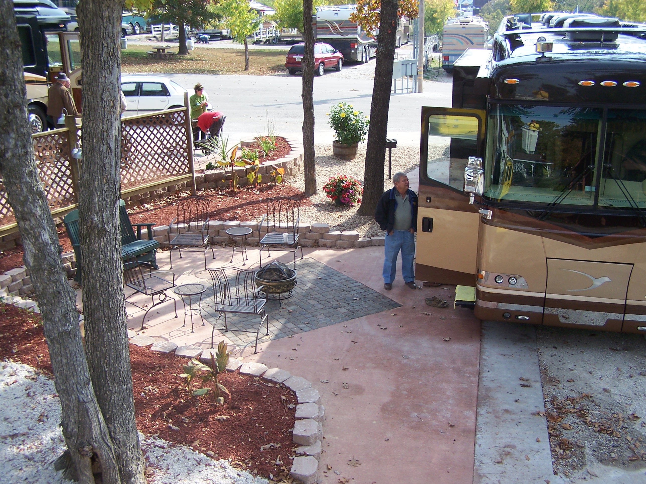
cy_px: 242
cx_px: 323
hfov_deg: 49.0
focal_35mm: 38
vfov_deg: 37.7
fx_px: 709
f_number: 2.8
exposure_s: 1/500
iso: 80
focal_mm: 6.3
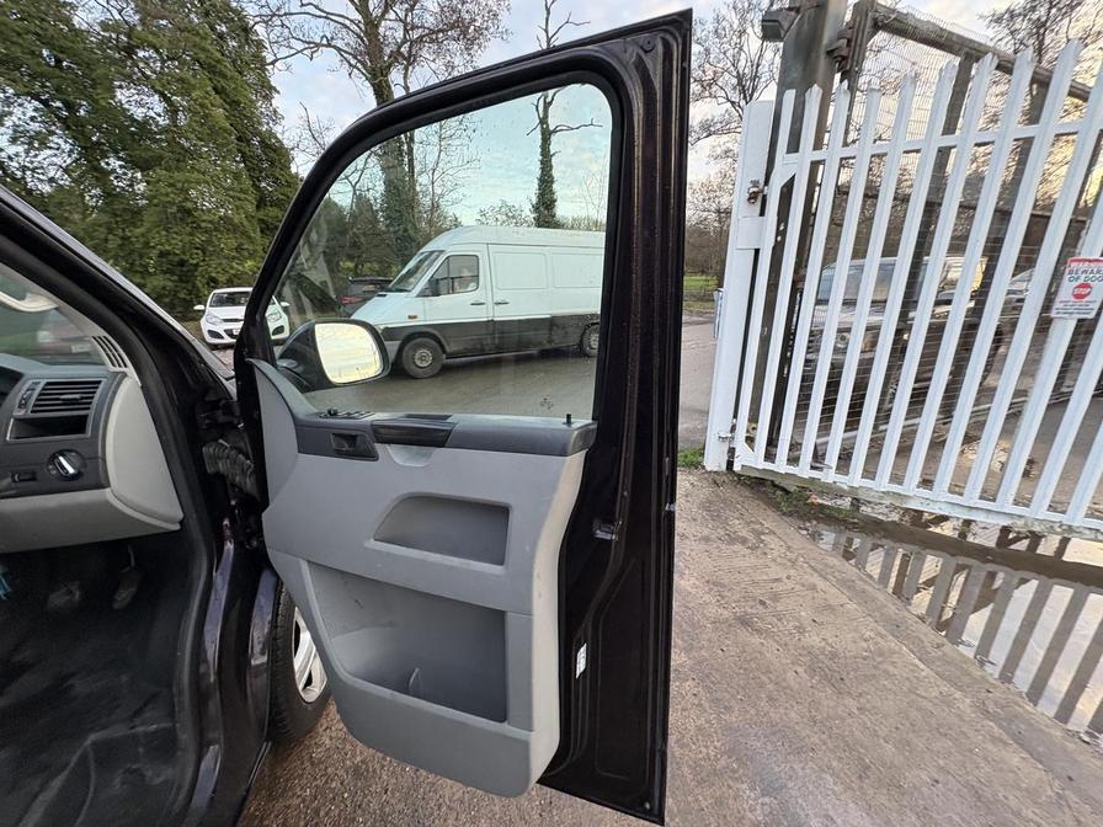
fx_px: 446
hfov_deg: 102.1
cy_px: 414
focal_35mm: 14
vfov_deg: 85.7
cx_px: 552
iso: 250
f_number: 2.2
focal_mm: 2.22
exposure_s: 1/94
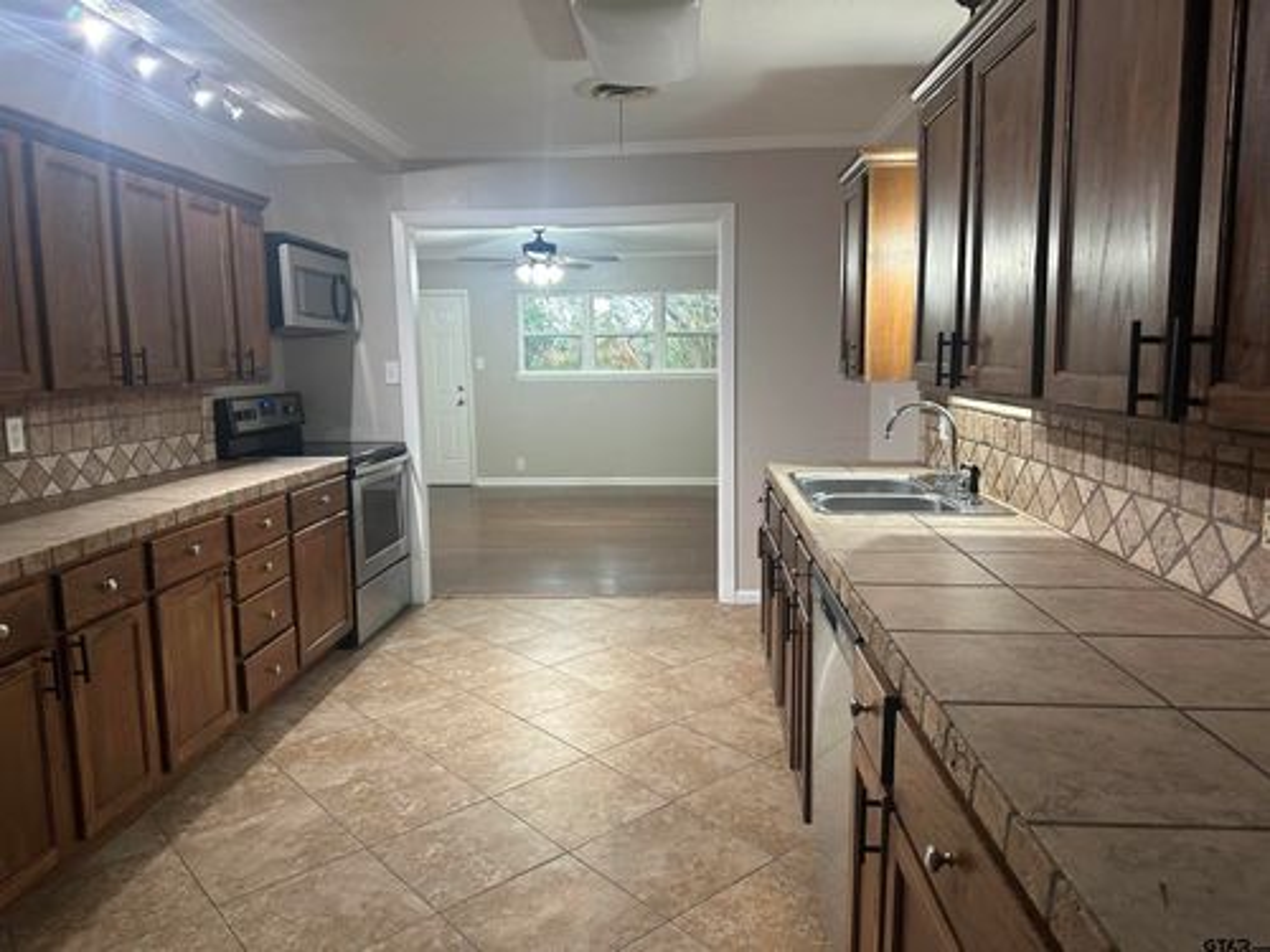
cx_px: 635
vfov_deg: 56.8
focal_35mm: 24
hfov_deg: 71.6
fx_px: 881
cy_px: 476
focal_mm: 6.86
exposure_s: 1/60
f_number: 1.78
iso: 250
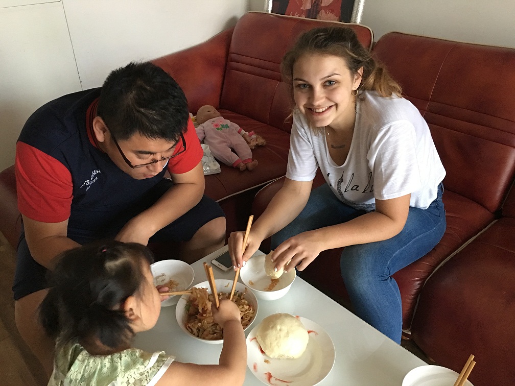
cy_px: 193
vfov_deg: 48.2
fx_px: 431
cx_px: 258
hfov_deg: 61.7
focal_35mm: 29
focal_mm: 4.15
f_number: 2.2
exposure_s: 1/8
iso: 160
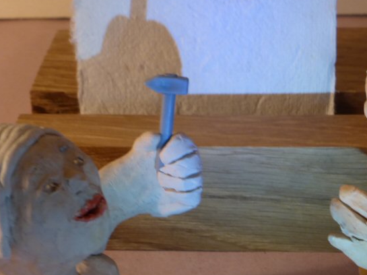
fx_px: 1081
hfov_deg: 19.2
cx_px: 228
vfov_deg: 14.5
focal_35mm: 102
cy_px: 126
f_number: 5
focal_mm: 12.5
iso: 200
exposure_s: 1/13
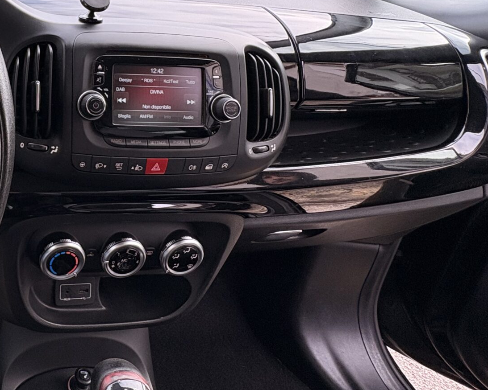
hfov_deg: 45.9
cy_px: 79
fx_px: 462
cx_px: -10
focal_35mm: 32
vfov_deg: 43.7
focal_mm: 2.22
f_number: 2.2
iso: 80
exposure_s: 1/105
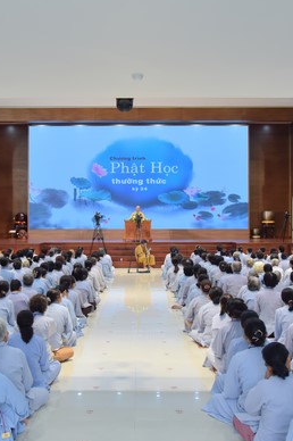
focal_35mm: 52
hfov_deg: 25.9
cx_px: 135
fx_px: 636
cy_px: 214
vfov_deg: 38.2
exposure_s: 1/100
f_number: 5.6
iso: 1250
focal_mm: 31
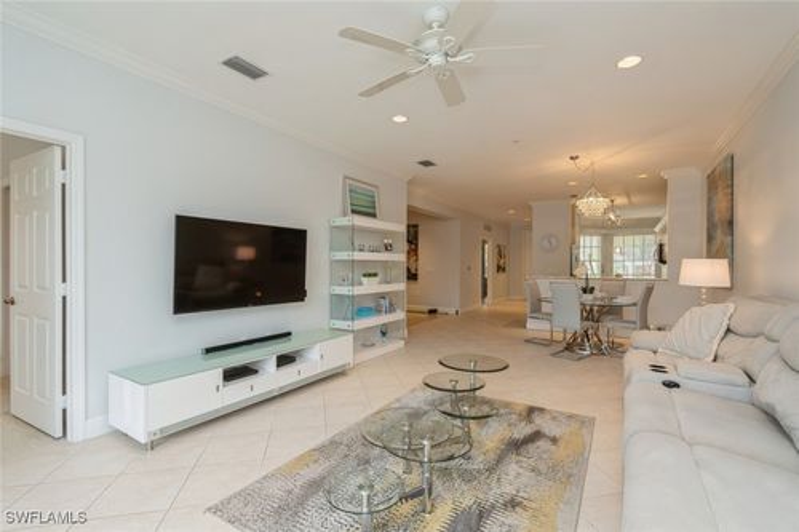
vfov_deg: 73.7
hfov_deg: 96.8
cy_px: 266
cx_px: 400
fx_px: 355
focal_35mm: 16
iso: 200
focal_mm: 16
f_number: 8
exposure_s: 1/20
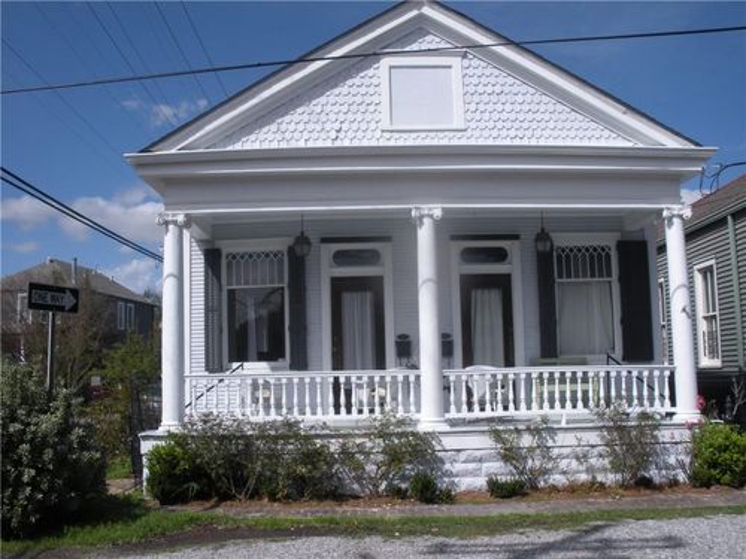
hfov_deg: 51.4
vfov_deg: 39.7
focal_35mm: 36
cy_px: 280
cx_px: 373
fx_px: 776
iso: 64
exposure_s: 1/428
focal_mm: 6.3
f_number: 5.6
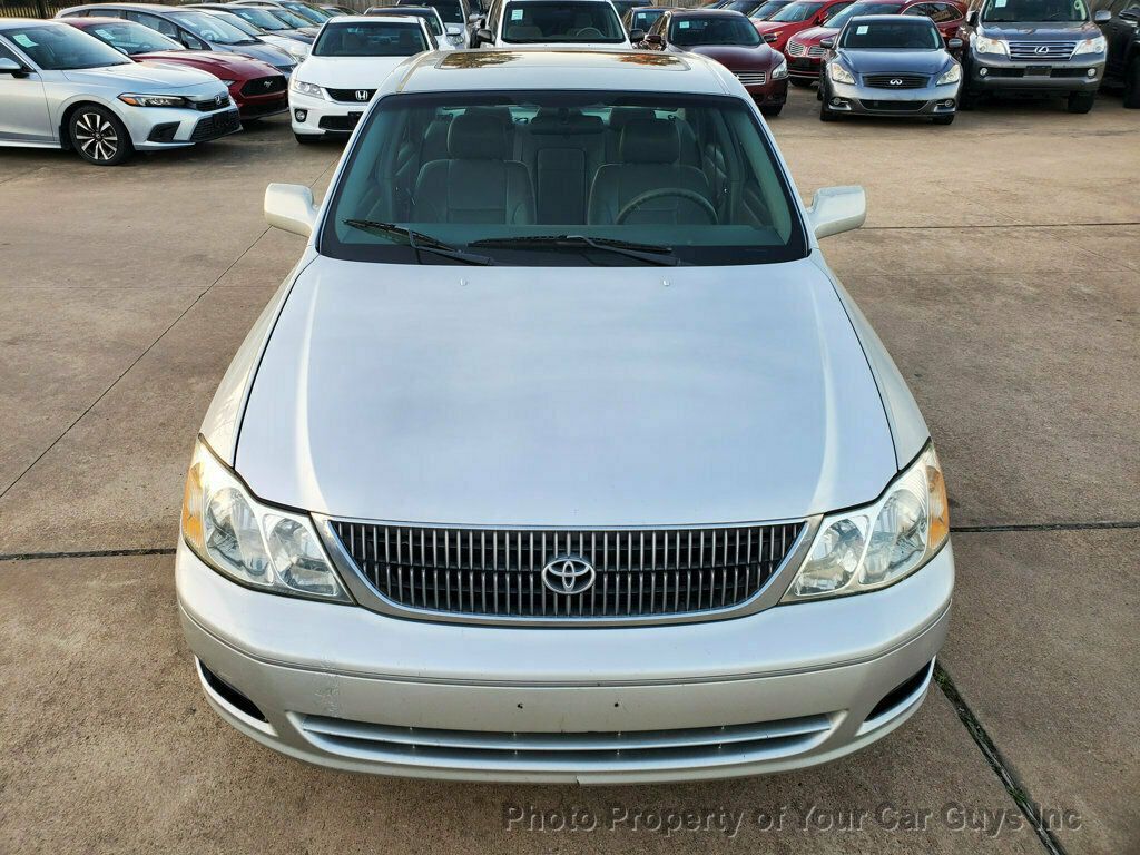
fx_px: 856
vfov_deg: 53.1
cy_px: 428
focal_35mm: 26
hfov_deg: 67.3
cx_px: 570
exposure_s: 1/120
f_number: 2.4
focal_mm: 4.3
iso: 80
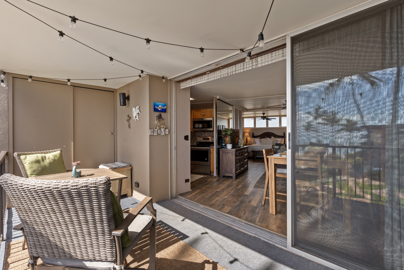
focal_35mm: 17
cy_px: 135
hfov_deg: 93.3
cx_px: 202
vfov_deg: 70.4
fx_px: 191
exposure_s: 1/50
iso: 100
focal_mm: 17
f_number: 8
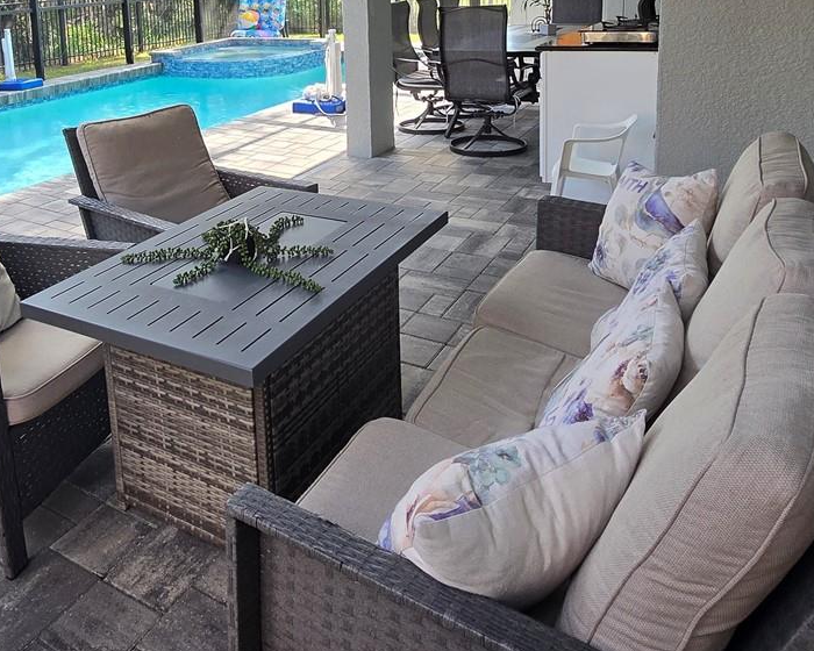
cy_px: 91
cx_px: 228
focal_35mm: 29
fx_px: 699
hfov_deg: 58.1
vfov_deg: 46.1
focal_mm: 2.2
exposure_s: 1/142
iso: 50
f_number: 2.2
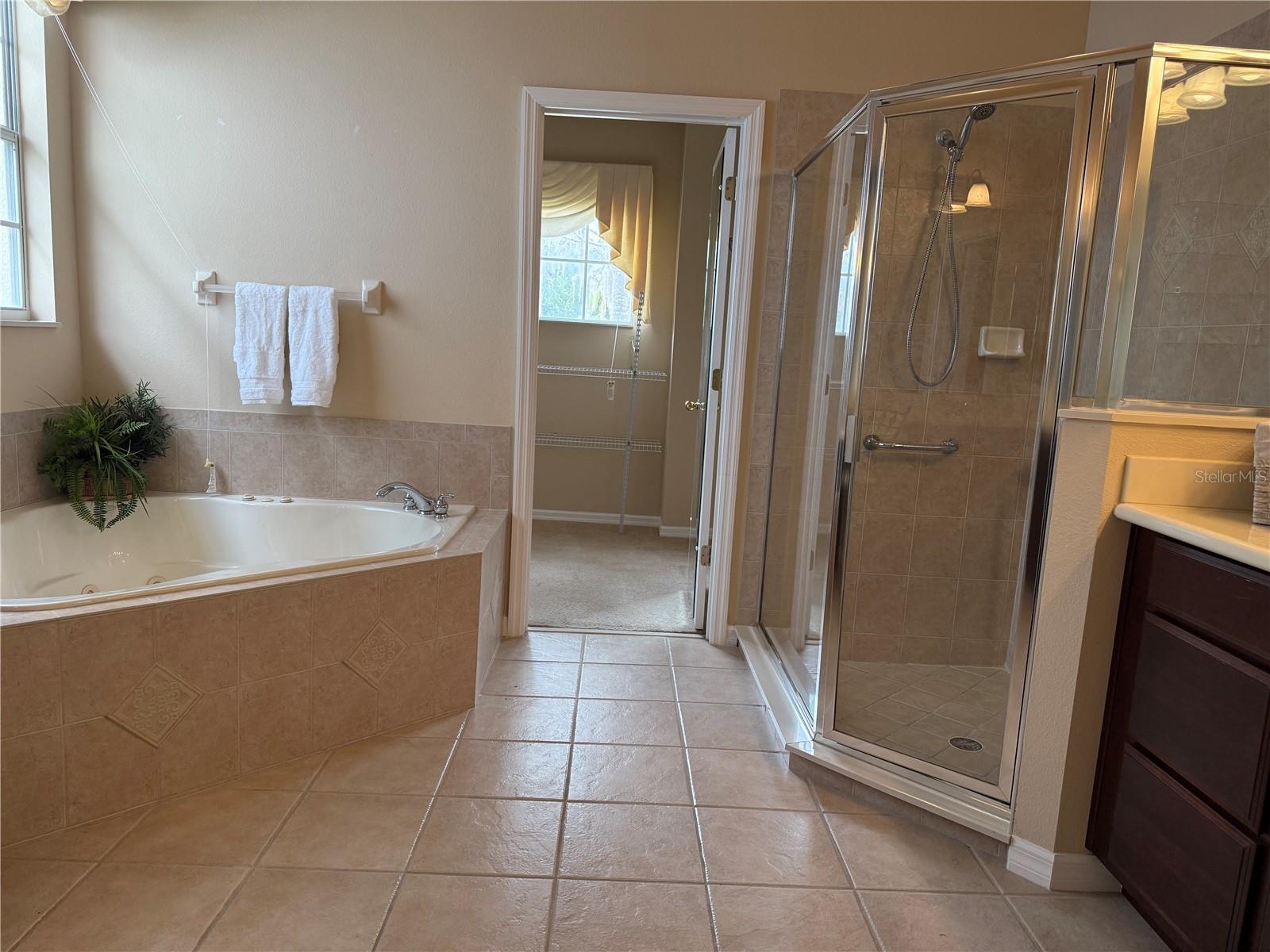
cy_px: 476
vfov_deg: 56.8
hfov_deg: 71.6
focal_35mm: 24
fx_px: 881
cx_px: 635
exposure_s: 1/120
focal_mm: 6.76
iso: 200
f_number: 1.78
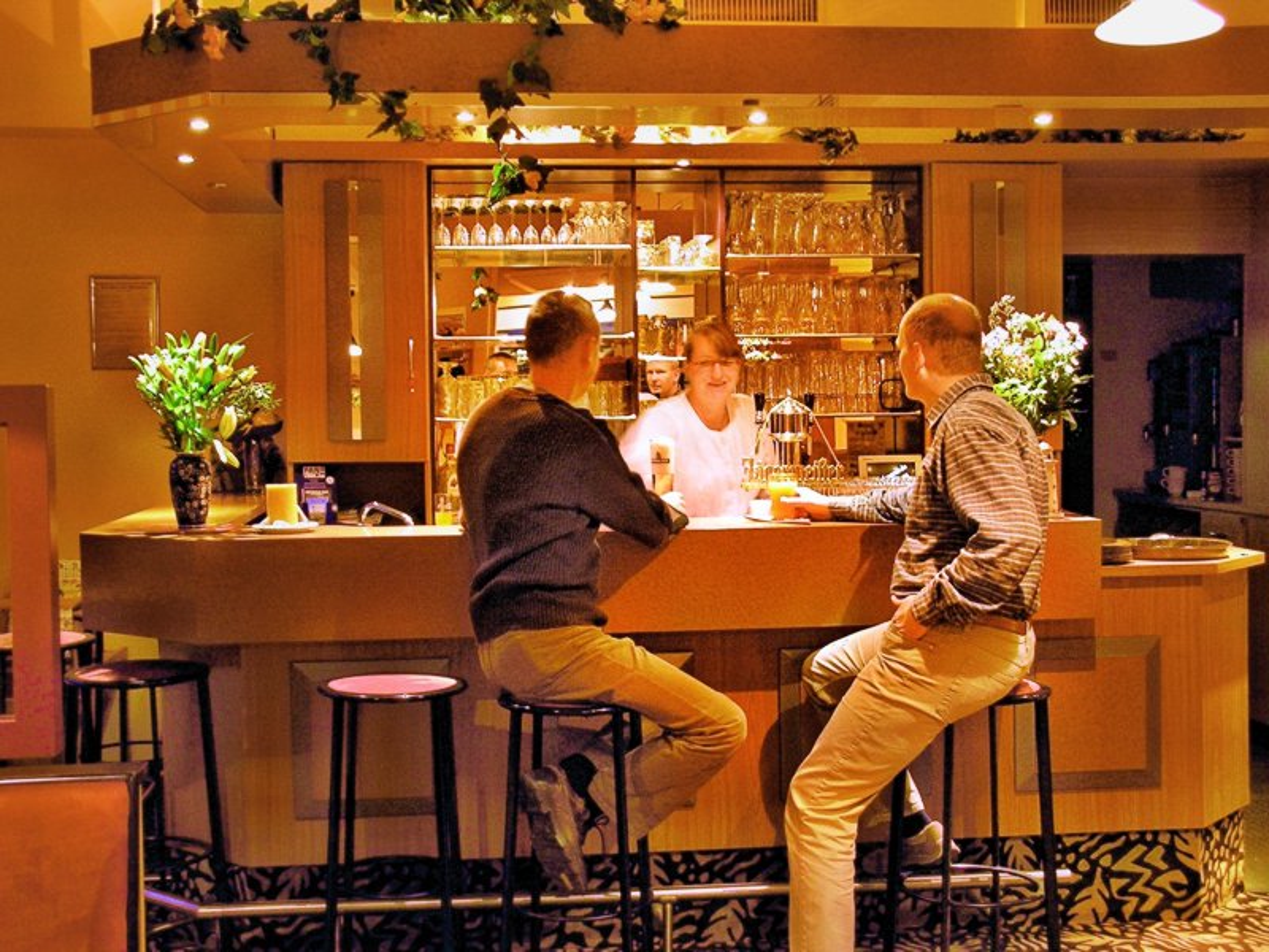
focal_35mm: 44
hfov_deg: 42.9
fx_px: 1613
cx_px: 634
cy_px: 476
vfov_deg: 32.9
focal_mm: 7.4
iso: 200
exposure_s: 1/2.5
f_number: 3.2
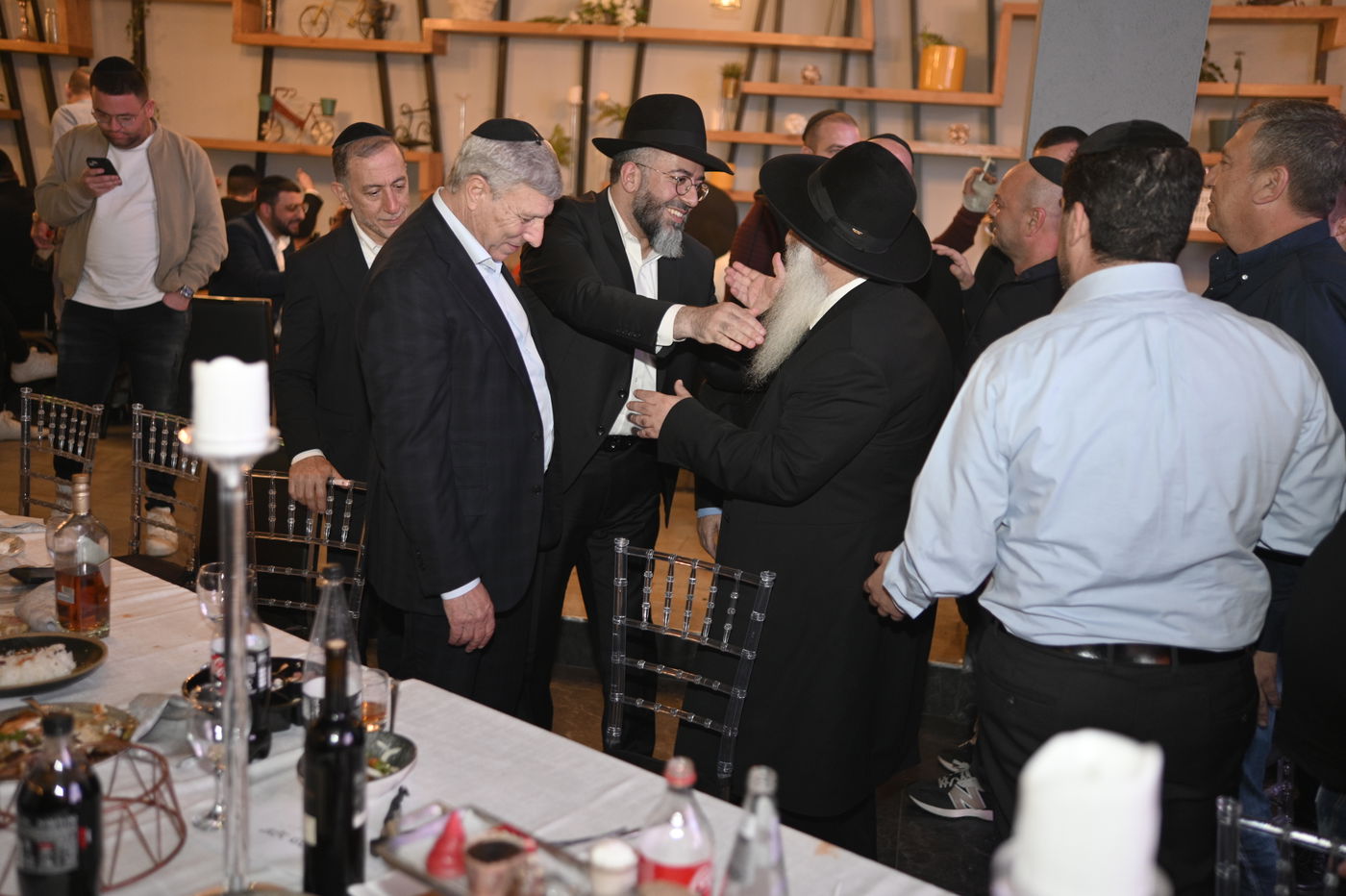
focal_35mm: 35
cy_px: 448
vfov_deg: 37.8
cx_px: 673
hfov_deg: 54.5
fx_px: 1308
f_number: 1.8
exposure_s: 1/200
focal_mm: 35
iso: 800
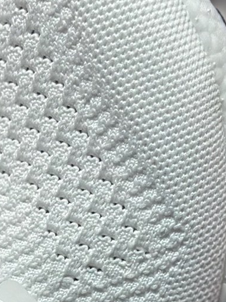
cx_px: -121
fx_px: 1671
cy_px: 395
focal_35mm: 192
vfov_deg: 10.1
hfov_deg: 7.6
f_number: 1.78
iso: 80
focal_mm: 6.86
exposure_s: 1/1157
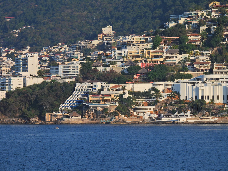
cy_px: 86
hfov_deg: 6.2
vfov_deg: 4.6
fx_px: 2108
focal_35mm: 320
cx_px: 114
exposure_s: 1/1250
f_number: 5
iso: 100
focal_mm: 57.1
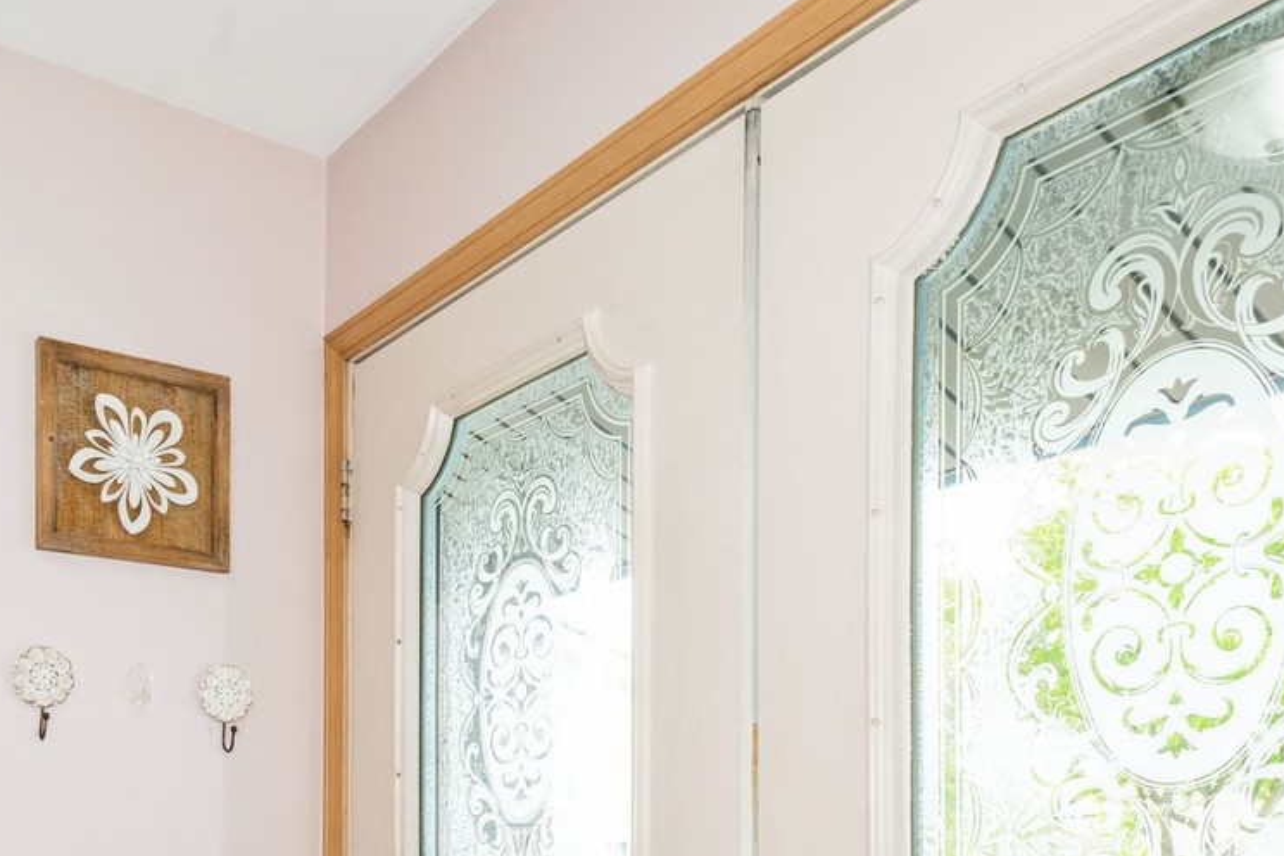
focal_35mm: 37
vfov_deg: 32.7
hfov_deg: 50.7
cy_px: 877
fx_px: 1320
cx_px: 405
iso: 400
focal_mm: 17
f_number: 8
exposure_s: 1/40
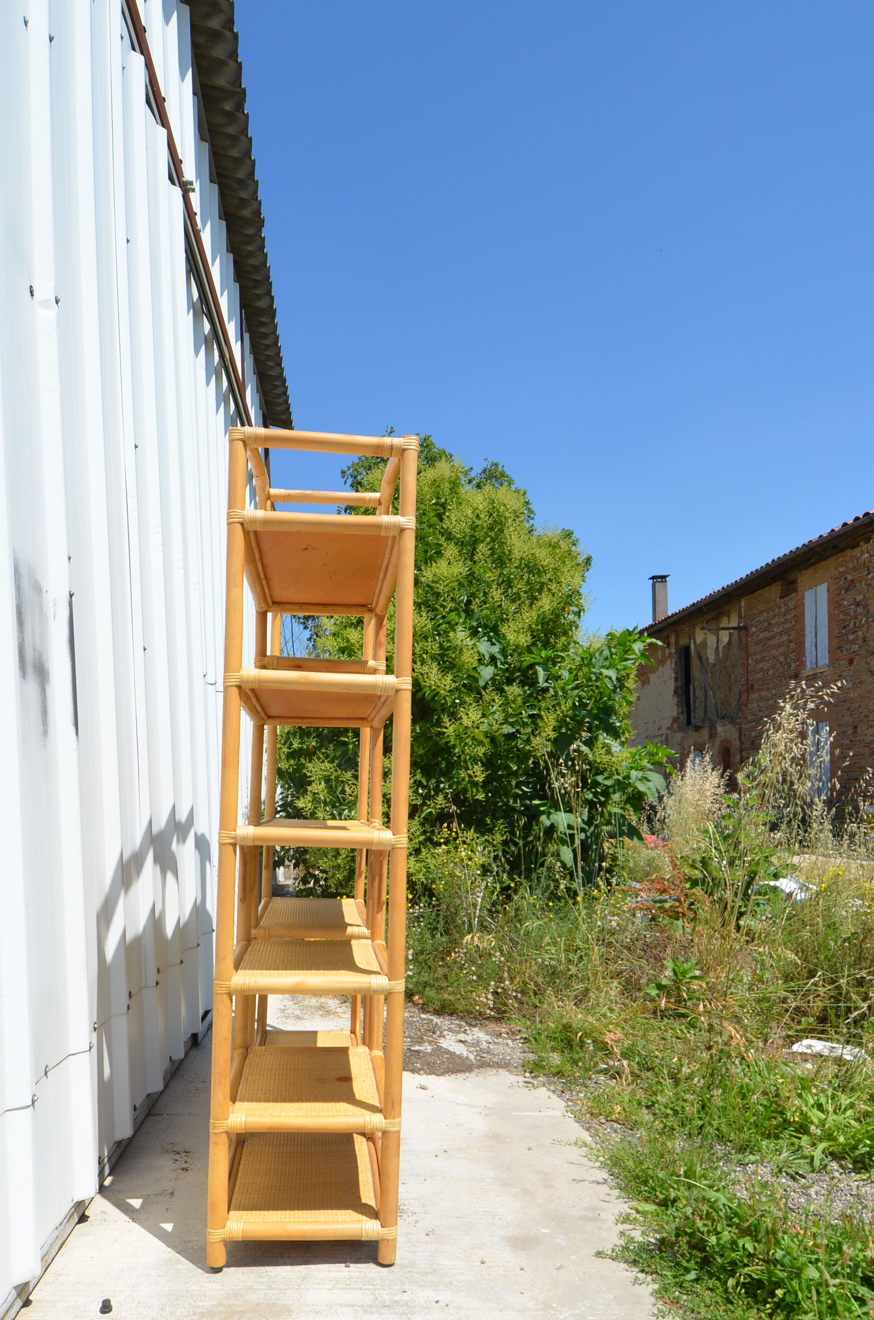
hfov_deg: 54.8
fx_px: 841
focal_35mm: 23
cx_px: 393
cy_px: 797
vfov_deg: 75.3
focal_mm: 12
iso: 100
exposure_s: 1/250
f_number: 8
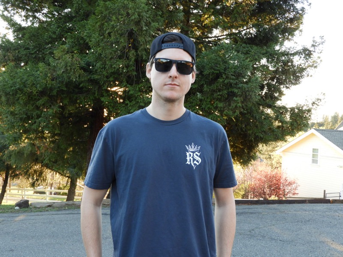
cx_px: 172
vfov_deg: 36.0
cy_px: 128
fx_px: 396
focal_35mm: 40
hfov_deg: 46.8
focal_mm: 7.2
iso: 110
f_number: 3.8
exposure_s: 1/30
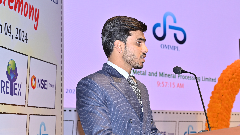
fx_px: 471
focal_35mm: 74
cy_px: 59
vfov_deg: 16.3
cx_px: 136
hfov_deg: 28.6
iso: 400
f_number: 5.6
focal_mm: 62
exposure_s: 1/160
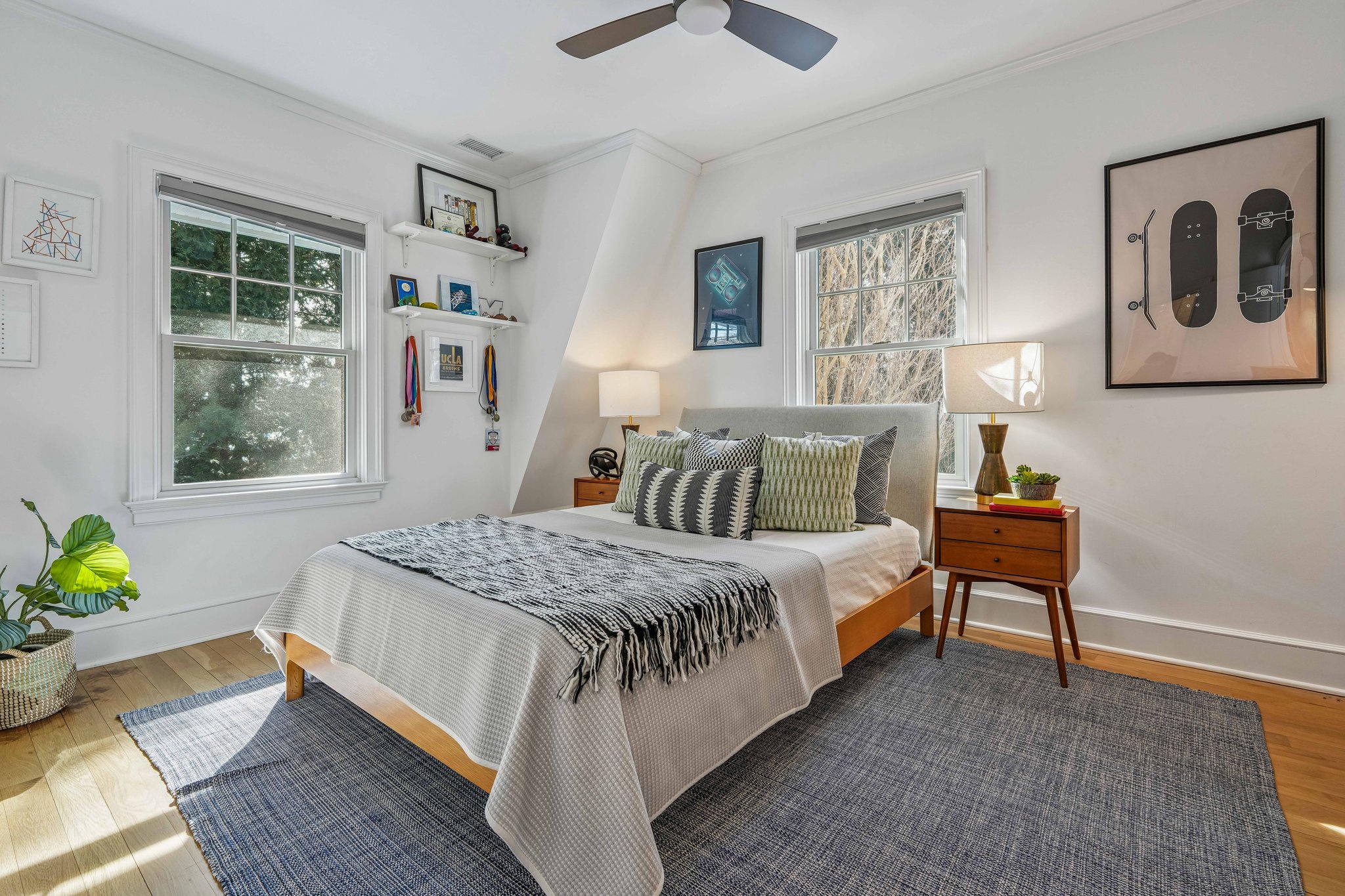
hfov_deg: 96.7
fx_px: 598
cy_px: 448
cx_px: 672
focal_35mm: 16
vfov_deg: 73.7
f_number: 8
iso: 400
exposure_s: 1/30
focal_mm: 16
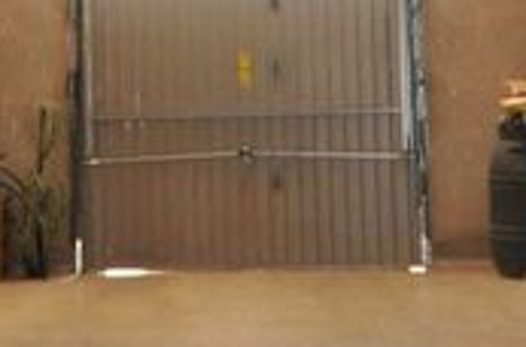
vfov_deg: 16.1
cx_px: 312
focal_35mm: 82
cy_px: -29
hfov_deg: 24.8
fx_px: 1194
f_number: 4
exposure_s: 1/60
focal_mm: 10
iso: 800
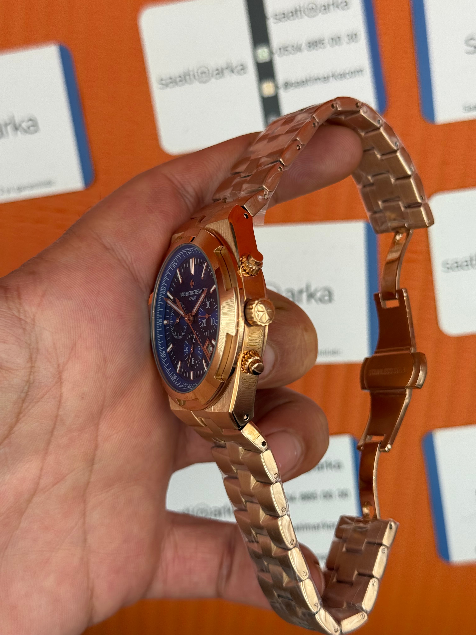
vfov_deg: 39.7
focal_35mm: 48
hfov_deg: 30.3
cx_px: 238
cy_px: 318
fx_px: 880
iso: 80
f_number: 1.78
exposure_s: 1/657
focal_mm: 6.76
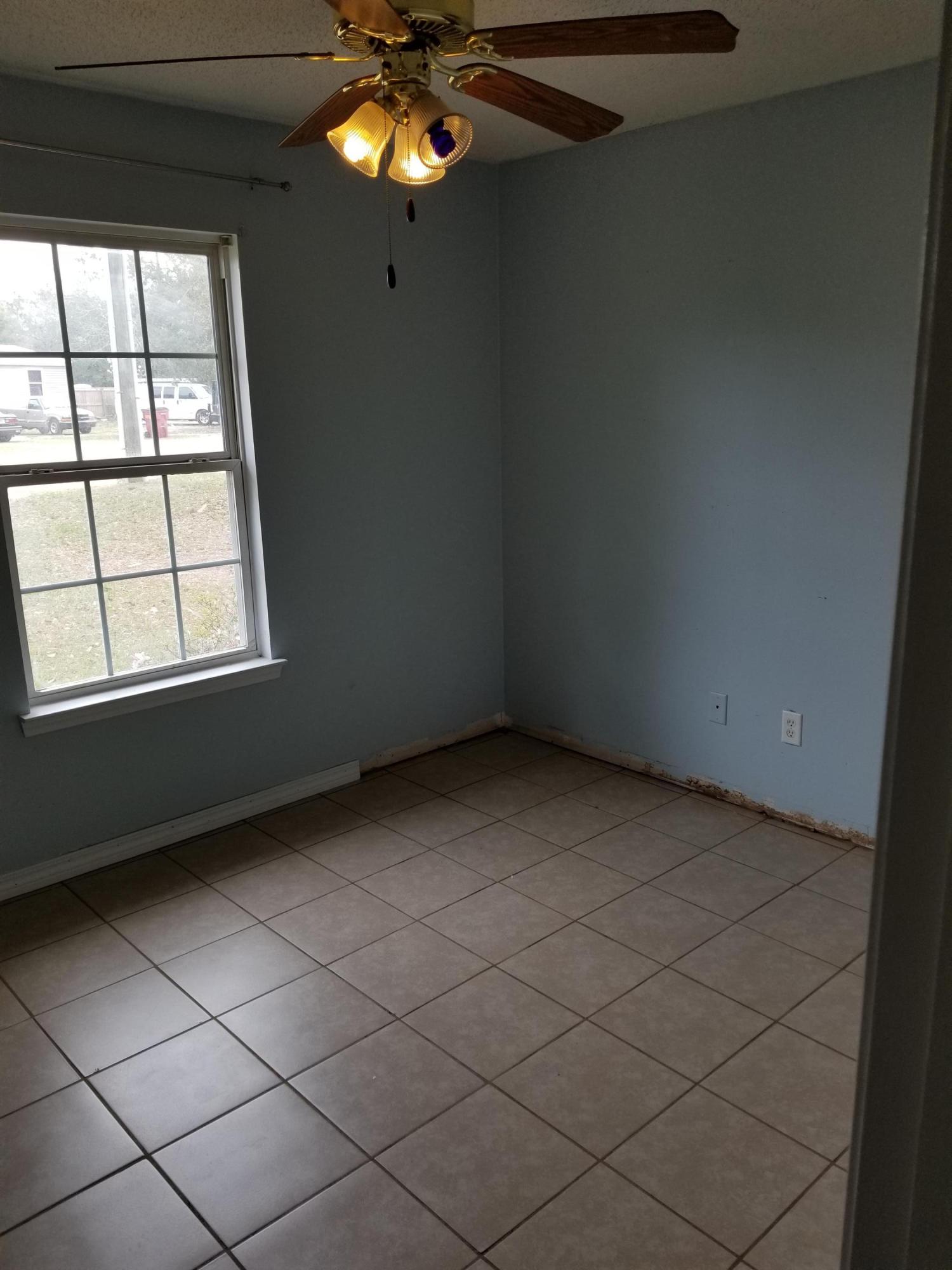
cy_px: 635
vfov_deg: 67.3
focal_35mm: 26
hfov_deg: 53.1
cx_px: 476
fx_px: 953
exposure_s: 1/158
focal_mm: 4.25
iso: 50
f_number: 1.7
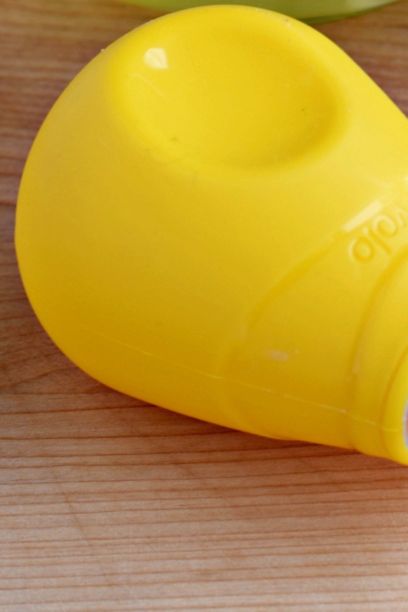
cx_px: 471
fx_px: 3112
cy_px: 138
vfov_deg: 11.2
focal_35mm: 183
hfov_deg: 7.4
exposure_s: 1/50
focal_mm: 50
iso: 200
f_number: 5.6
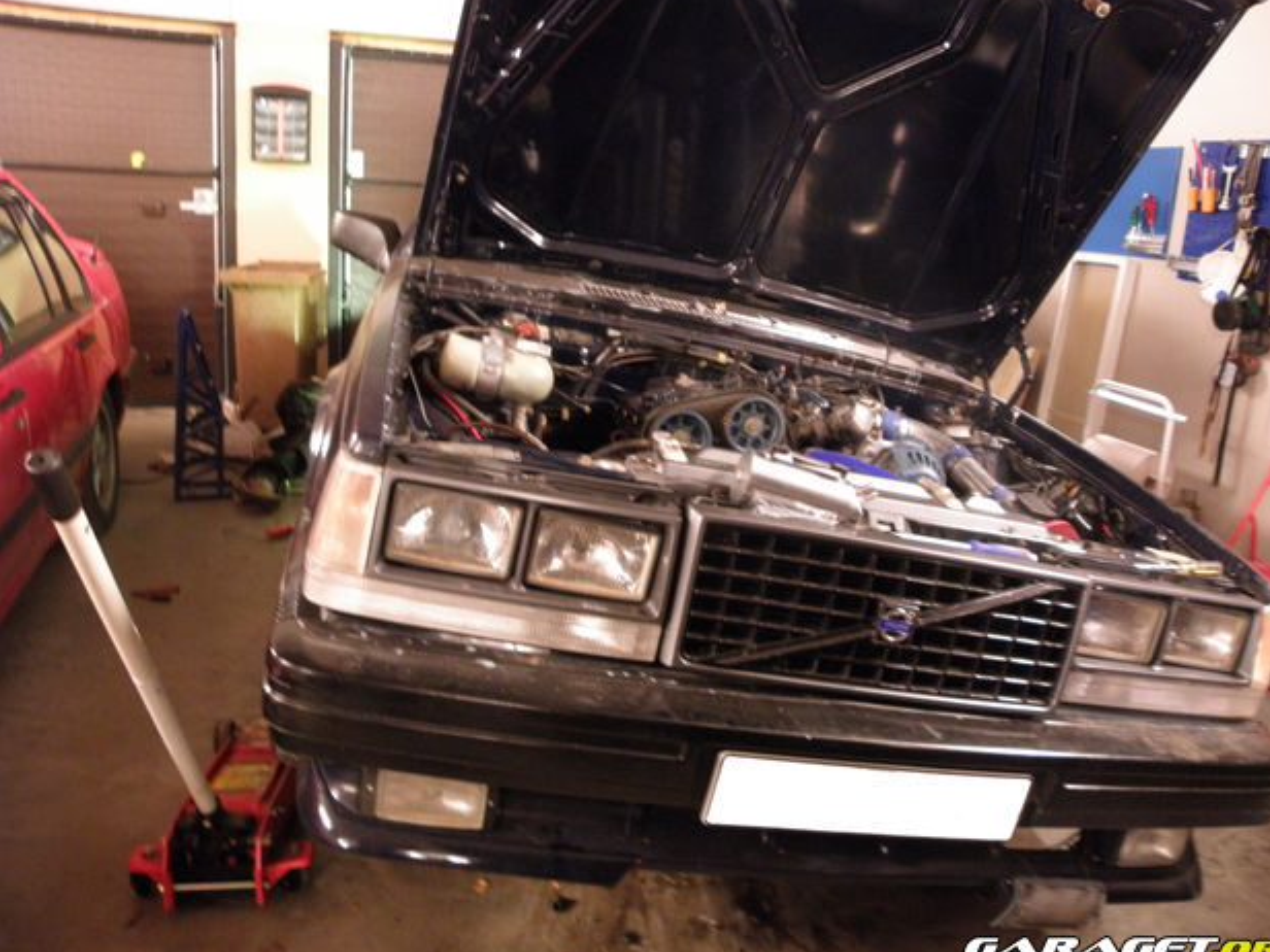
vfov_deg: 51.4
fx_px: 991
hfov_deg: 65.3
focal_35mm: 27
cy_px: 474
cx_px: 658
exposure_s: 1/4
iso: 400
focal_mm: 4.6
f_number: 2.8
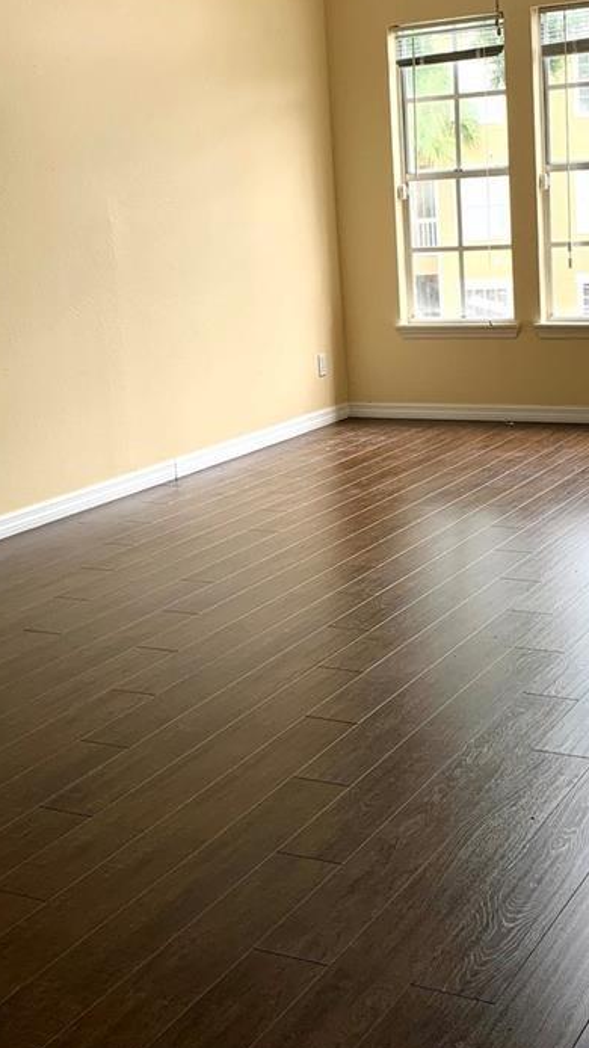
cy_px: 403
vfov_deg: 41.8
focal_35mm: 49
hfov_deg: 24.3
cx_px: 375
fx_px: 1361
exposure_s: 1/121
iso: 50
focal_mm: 4.25
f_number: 1.8
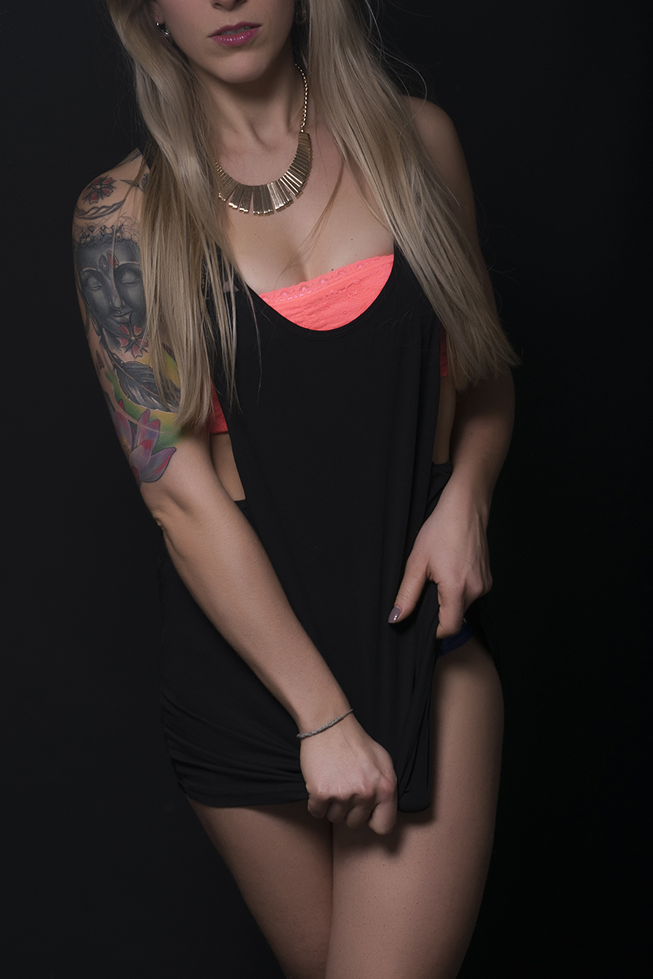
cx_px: 297
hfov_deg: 13.2
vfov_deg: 19.7
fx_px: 2820
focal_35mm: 104
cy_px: 374
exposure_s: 1/200
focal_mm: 55
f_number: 13
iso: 100
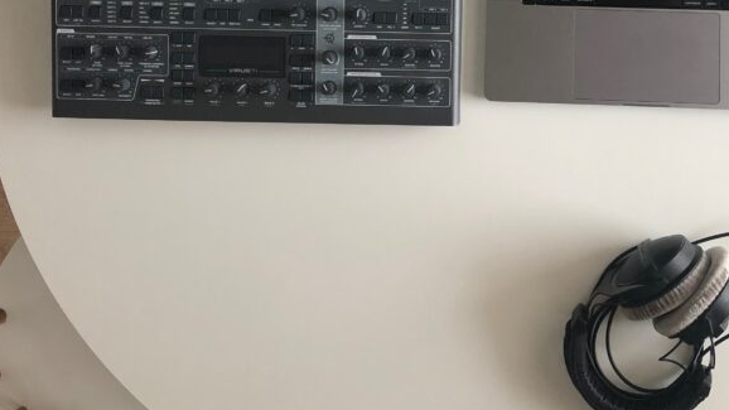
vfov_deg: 21.4
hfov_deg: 38.0
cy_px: -1
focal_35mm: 54
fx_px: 1044
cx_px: 497
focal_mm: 3.99
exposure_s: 1/40
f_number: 1.8
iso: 25
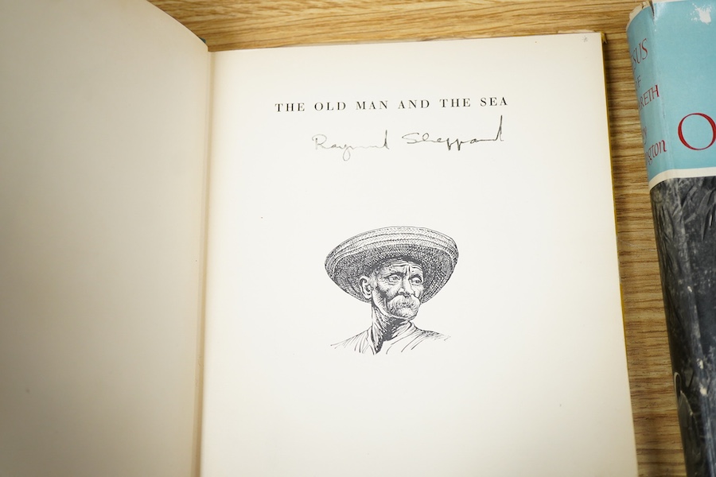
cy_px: 238
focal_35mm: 45
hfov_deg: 43.6
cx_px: 358
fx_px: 895
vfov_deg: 29.9
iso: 1250
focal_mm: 30
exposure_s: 1/125
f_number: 5.6
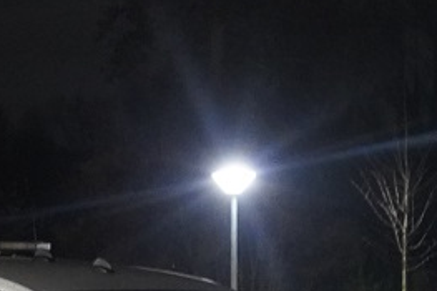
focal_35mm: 460
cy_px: 394
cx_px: -269
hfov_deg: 4.5
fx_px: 5580
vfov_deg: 3.0
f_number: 6.3
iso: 12800
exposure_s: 1/5
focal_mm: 112
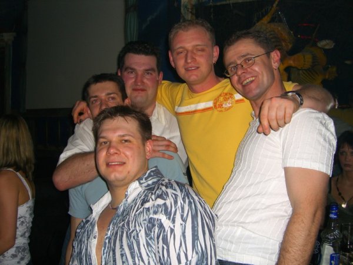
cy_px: 132
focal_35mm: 38
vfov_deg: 37.7
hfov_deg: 49.0
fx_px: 388
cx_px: 176
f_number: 2.8
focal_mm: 7.9
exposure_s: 1/60
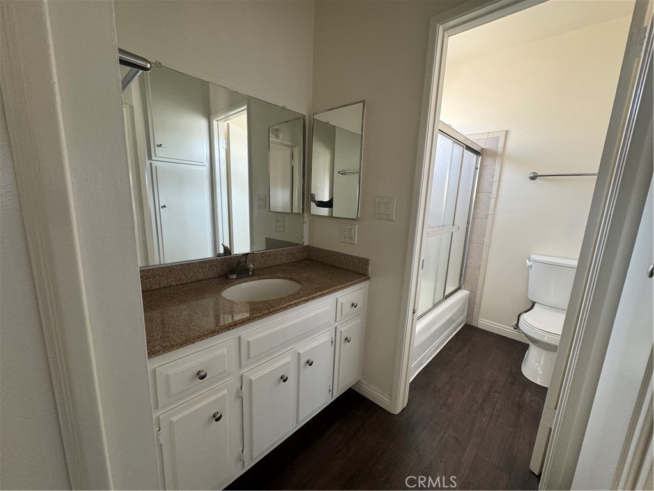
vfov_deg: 85.7
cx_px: 327
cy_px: 246
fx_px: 265
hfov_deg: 102.1
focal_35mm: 14
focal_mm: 2.22
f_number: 2.2
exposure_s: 1/60
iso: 160
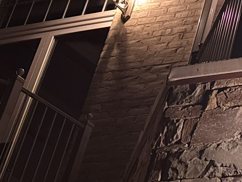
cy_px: 23
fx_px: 755
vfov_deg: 13.6
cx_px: 411
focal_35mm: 108
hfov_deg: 15.9
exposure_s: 1/24
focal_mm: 6.76
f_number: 1.78
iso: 1600
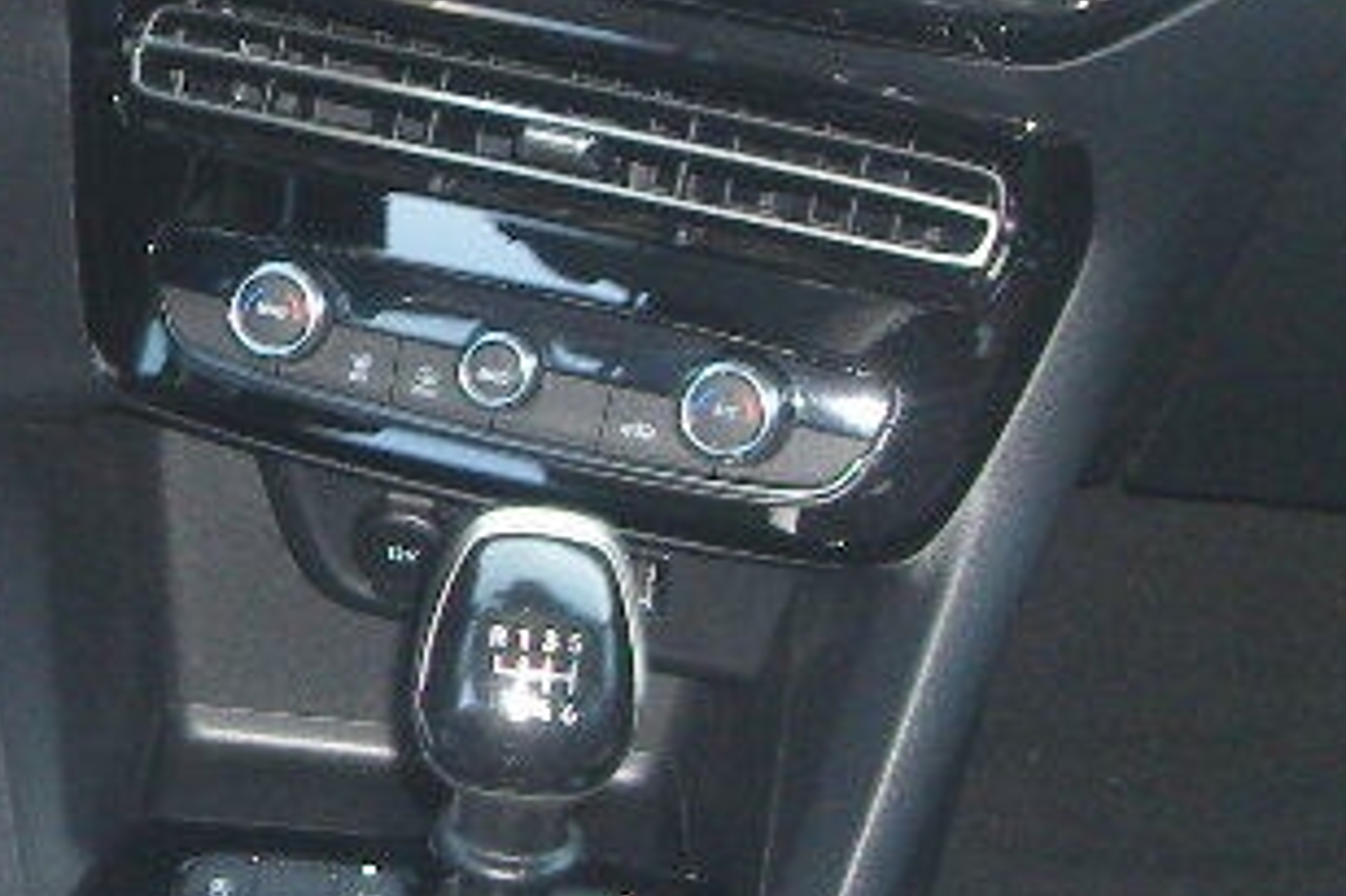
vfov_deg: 10.7
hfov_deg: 15.4
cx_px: -341
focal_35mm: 128
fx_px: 4783
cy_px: 184
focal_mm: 6.2
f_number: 2.8
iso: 100
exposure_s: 1/40
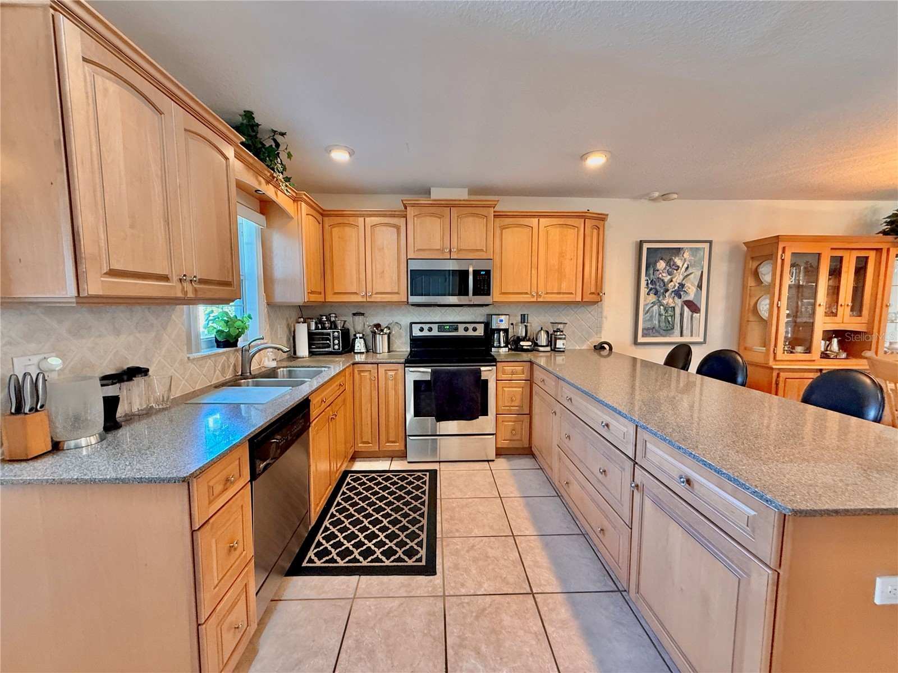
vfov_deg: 85.7
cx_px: 449
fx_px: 363
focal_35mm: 14
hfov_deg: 102.1
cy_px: 336
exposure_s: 1/60
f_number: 2.2
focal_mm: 2.22
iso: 400
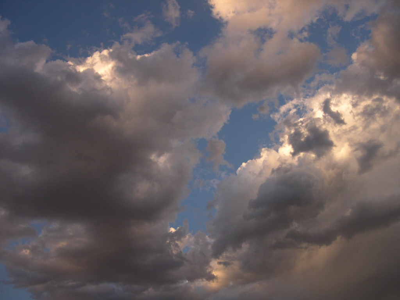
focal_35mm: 38
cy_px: 150
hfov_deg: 49.0
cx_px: 200
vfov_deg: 37.7
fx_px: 439
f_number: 2.8
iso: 100
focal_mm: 8
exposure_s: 1/469
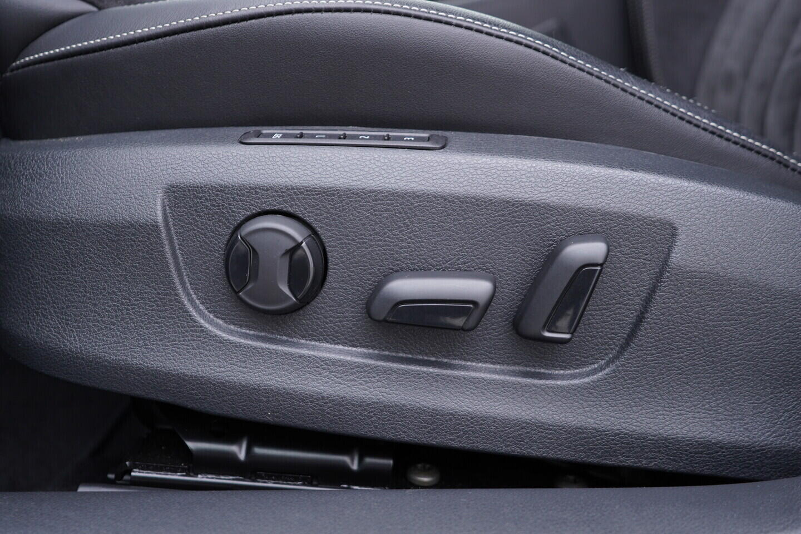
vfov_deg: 36.9
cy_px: 267
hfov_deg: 53.1
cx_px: 400
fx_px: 801
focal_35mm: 36
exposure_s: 1/40
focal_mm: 24
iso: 200
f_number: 2.8
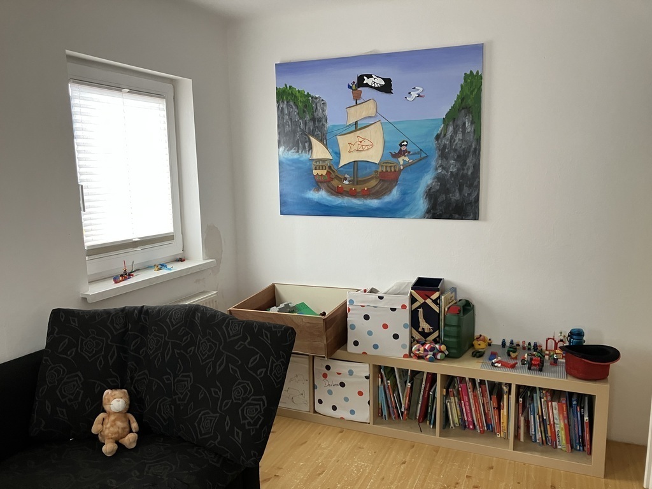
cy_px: 244
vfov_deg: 49.7
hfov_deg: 63.4
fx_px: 527
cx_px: 326
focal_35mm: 28
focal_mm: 3.99
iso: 160
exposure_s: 1/60
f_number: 1.8
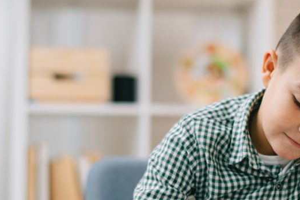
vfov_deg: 12.0
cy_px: 167
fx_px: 950
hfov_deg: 17.9
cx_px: 206
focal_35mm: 114
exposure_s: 1/160
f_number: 2
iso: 320
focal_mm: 58
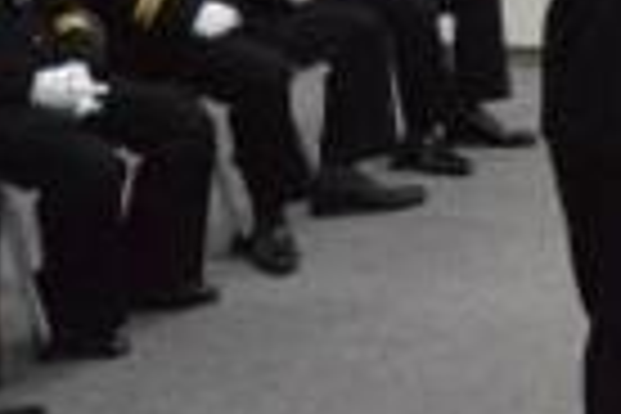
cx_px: 999
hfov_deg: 17.2
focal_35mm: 104
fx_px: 1794
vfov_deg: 12.5
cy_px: -218
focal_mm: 20
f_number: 8
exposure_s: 1/250
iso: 6400
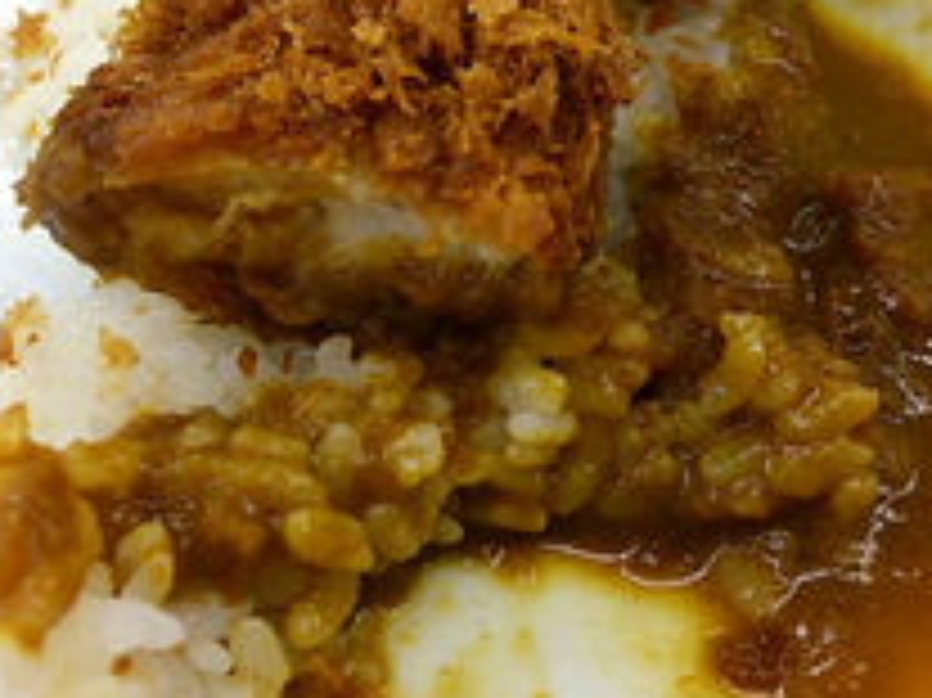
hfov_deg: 33.2
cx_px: 428
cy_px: 198
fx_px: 1561
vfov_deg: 25.0
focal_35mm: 58
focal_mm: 4.06
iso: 64
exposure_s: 1/59
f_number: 1.94
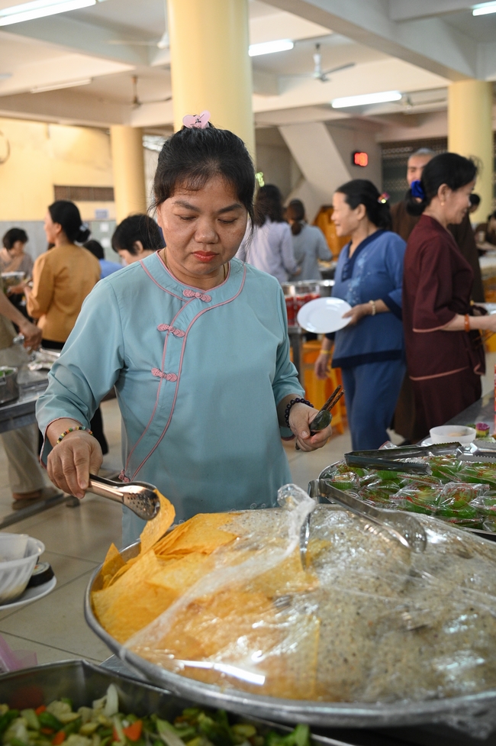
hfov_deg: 35.0
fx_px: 786
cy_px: 373
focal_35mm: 38
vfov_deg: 50.7
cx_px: 248
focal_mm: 38
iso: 3200
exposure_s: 1/160
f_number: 4.5
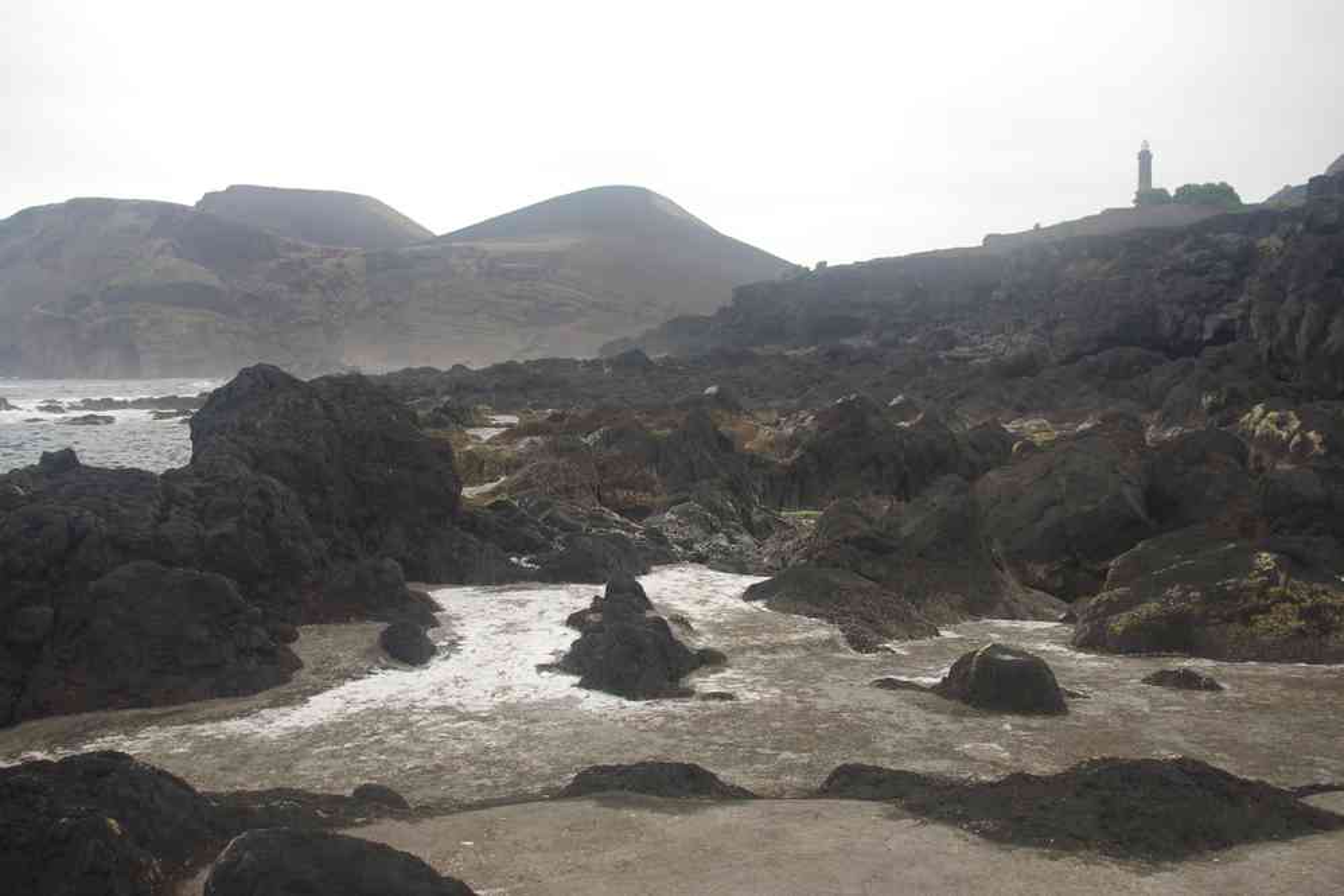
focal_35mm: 34
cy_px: 448
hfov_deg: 55.1
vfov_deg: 38.4
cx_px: 672
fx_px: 1288
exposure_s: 1/50
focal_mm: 23
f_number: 7.1
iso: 200
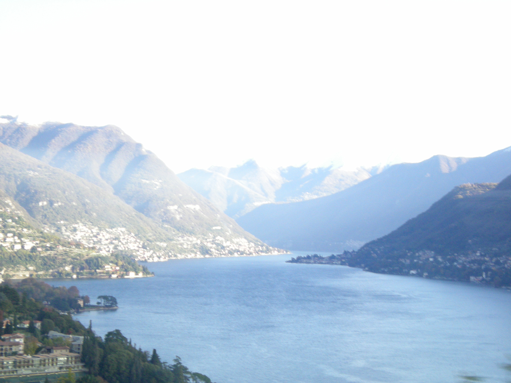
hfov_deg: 26.3
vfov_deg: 19.9
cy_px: 192
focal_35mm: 74
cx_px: 256
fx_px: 1092
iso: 200
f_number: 4.6
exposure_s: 1/67.2
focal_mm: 12.3
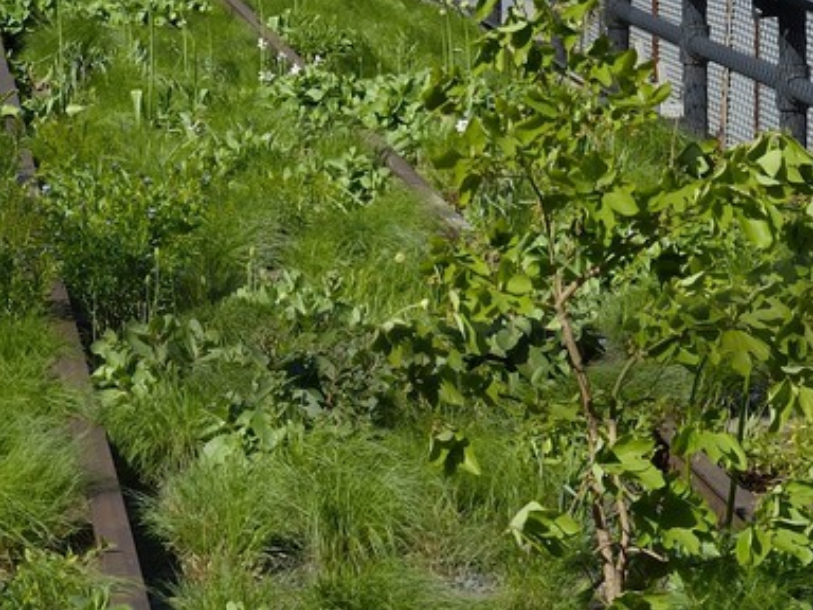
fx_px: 3570
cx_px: 474
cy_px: -445
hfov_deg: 13.0
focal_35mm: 152
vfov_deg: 9.4
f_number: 11
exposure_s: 1/320
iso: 200
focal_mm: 38
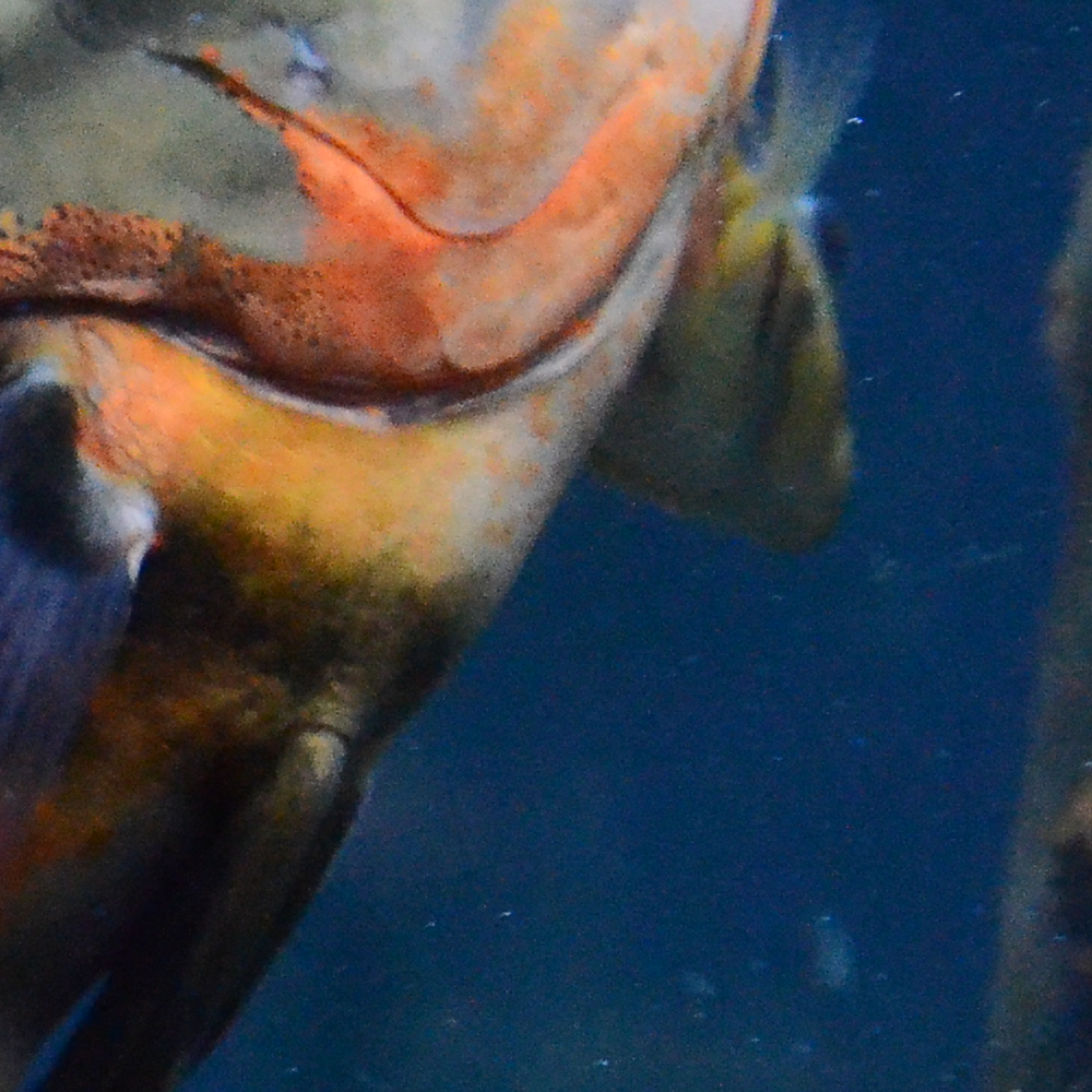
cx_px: -264
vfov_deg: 5.8
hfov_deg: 5.8
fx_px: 10743
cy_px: 717
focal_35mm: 301
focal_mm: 48
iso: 5000
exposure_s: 1/125
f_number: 4.8
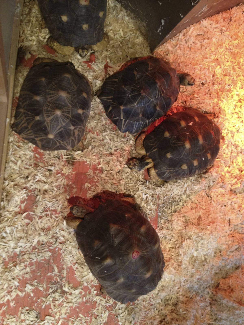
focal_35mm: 35
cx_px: 122
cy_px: 162
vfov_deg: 52.6
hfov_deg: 40.7
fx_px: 329
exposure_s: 1/20
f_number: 2.4
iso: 200
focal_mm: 4.28
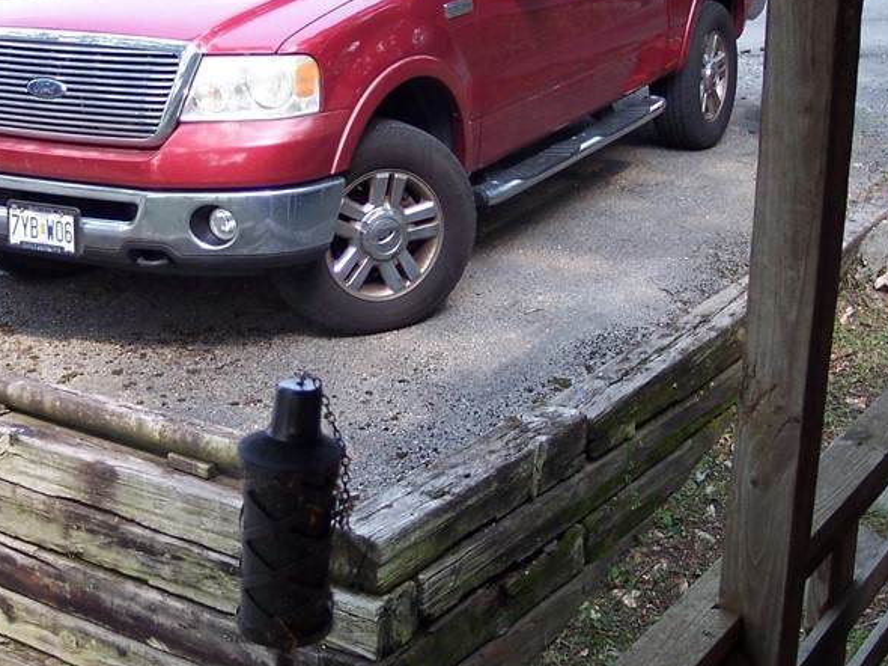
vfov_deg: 22.2
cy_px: 244
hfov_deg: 29.3
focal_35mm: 66
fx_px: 1692
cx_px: 352
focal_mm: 8
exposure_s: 1/250
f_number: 2.8
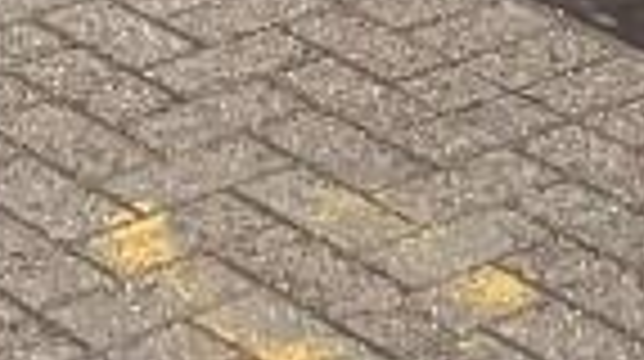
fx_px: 3462
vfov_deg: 5.0
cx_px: 797
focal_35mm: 203
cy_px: -1292
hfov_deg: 10.4
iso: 50
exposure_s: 1/3745
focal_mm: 5.1
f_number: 1.6
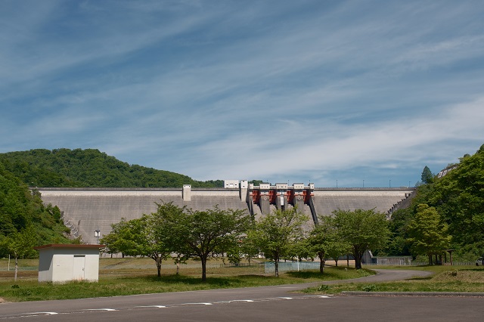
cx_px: 242
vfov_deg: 34.2
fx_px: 524
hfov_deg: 49.6
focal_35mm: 39
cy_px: 161
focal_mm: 25.7
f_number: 6.4
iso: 125
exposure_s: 1/500
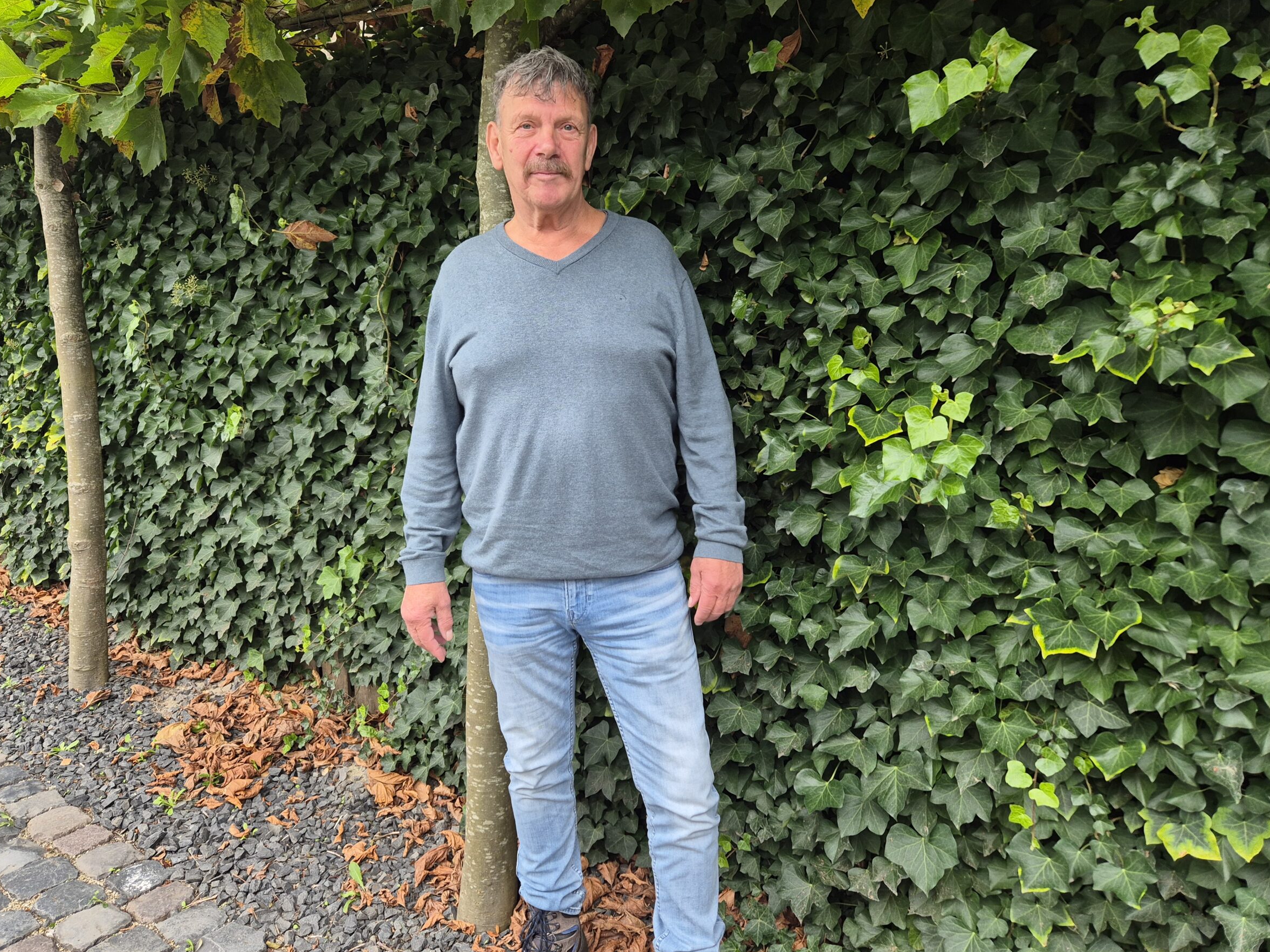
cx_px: 582
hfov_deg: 69.3
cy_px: 456
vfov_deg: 54.9
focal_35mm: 25
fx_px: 917
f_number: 1.8
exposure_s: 1/180
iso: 100
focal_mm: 5.4
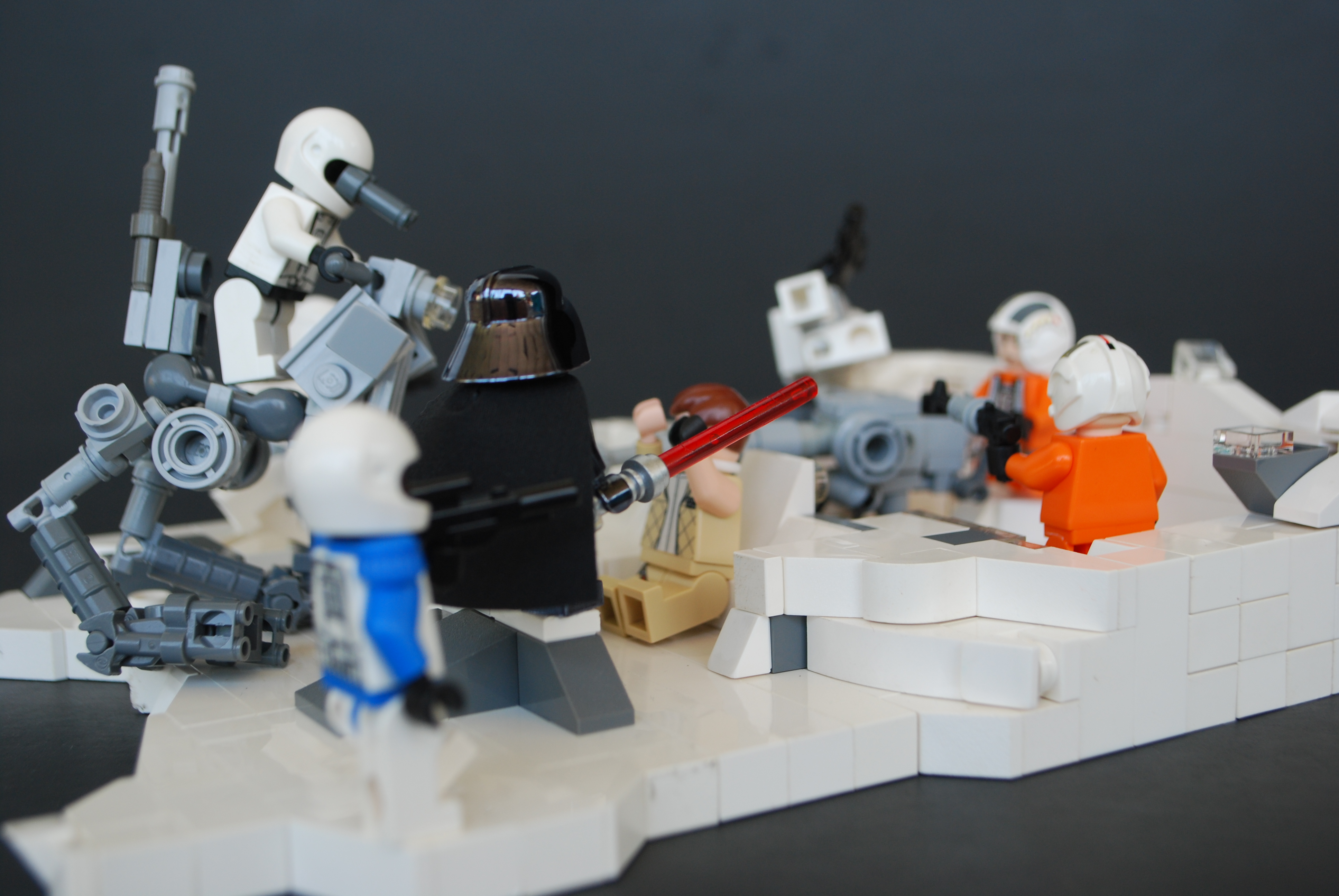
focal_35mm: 48
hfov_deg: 41.1
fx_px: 1787
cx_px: 670
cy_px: 448
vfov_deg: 28.2
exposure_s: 1/60
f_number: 5
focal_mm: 32
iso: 200
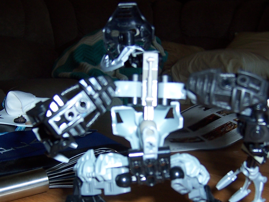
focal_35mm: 49
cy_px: 147
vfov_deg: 29.3
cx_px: 141
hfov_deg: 38.9
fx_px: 381
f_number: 2.8
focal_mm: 5.5
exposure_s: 1/60
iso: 80
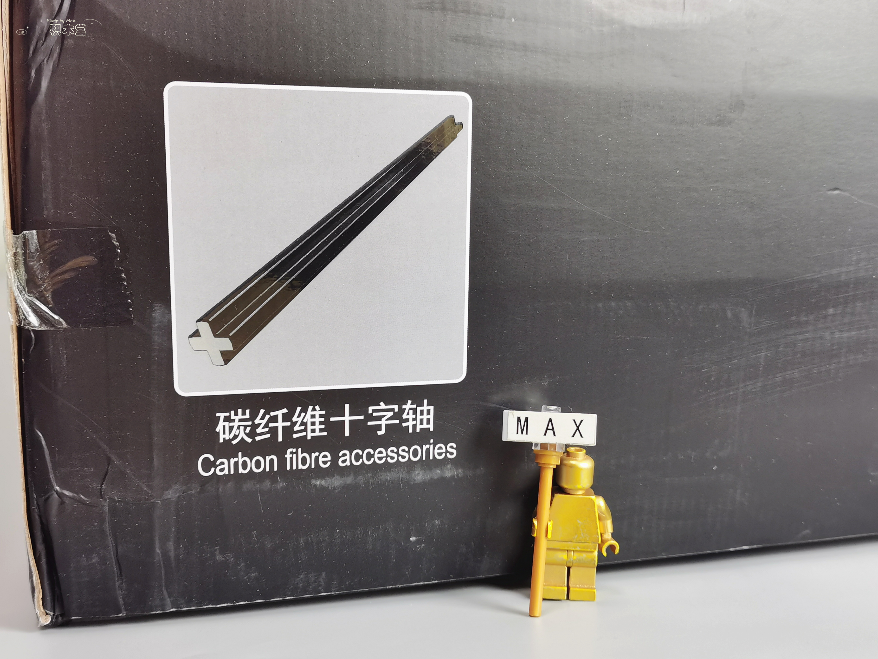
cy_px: 330
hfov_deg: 51.4
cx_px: 439
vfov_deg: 39.7
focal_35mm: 36
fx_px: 913
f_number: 1.8
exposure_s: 1/50
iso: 100
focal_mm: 5.58
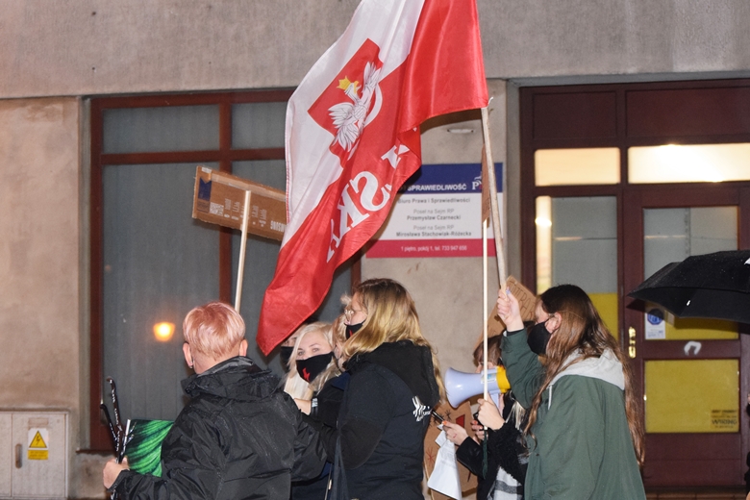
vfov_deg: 16.6
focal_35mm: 82
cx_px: 375
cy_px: 250
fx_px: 1719
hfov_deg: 24.6
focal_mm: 55
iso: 2200
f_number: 4
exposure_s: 1/60
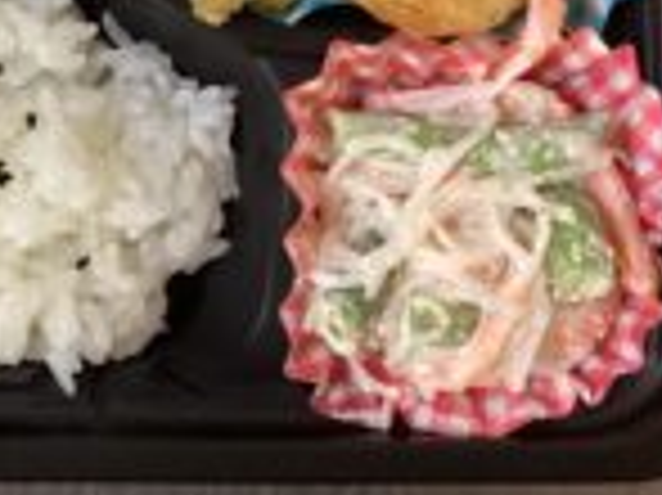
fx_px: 1510
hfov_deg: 23.7
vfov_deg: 17.6
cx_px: 7
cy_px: -133
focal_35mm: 79
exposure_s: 1/60
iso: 250
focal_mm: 3.3
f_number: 2.4
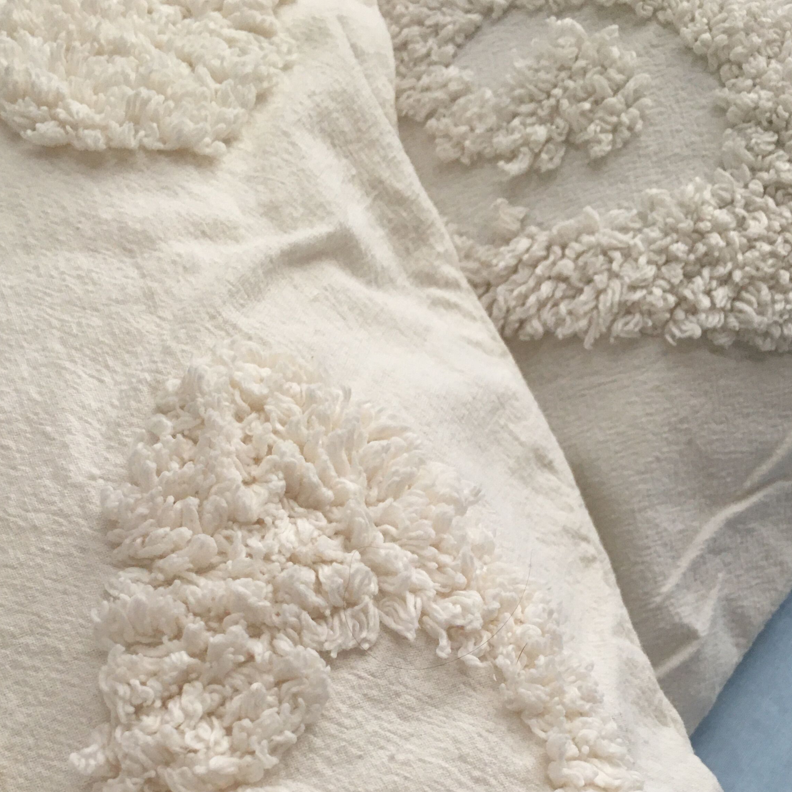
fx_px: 1165
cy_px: 656
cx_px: 335
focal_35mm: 45
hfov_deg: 37.5
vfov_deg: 36.0
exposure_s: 1/33
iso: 125
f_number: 2.2
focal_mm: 4.15
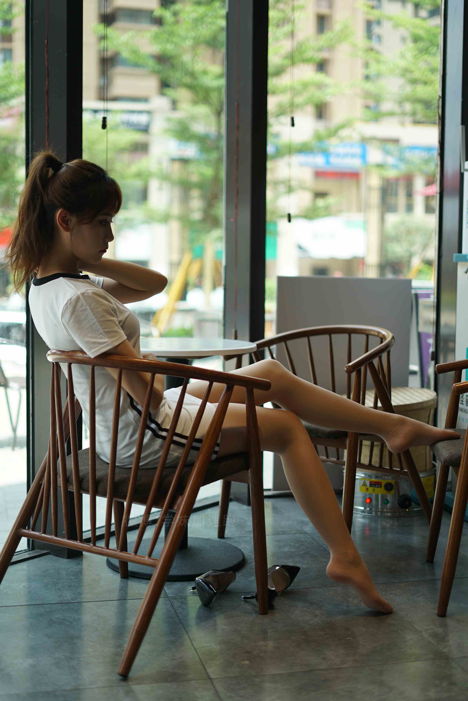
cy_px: 350
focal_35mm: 50
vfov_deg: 39.6
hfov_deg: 27.0
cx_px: 234
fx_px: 974
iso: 200
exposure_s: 1/1000
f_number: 1.8
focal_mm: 50
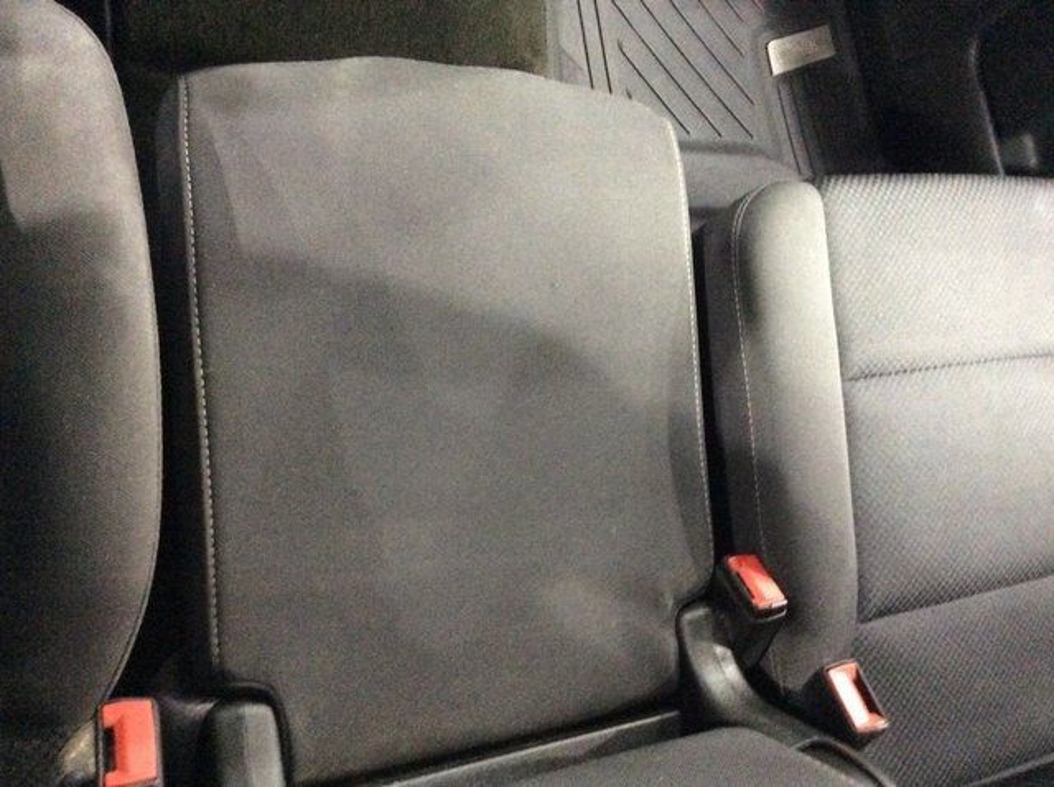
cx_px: 527
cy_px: 394
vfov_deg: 44.1
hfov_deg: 56.9
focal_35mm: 32
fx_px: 973
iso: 640
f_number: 2.4
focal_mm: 3.3
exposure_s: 1/15
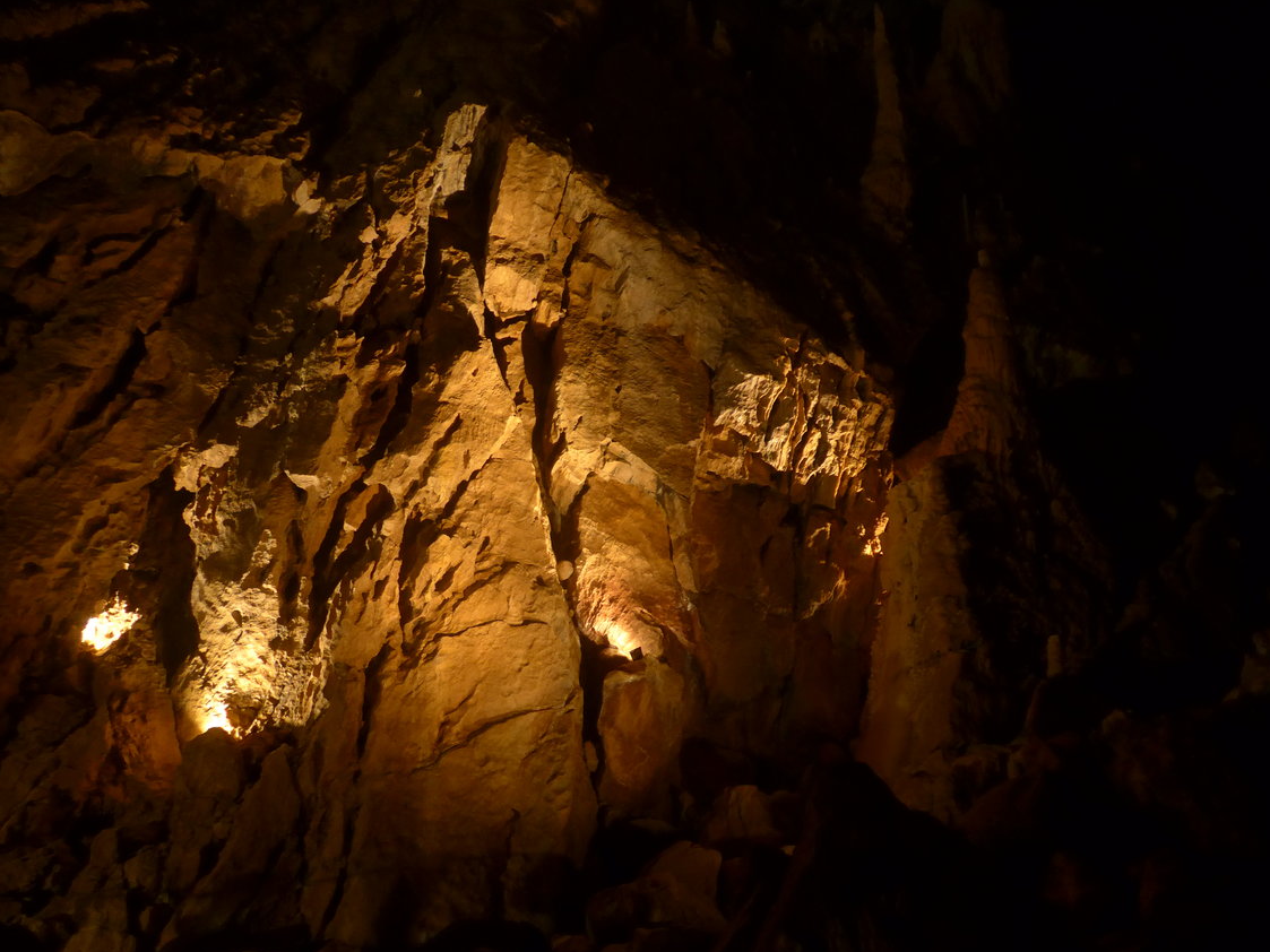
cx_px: 606
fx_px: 1137
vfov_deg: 45.4
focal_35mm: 31
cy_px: 507
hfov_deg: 58.3
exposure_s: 1/8
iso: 500
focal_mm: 6
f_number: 2
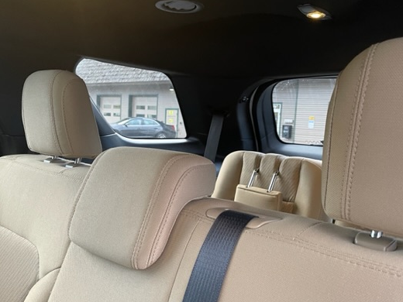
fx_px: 373
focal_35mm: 32
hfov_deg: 56.5
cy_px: 160
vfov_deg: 44.1
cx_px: 234
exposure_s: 1/50
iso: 250
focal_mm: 4.2
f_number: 1.6
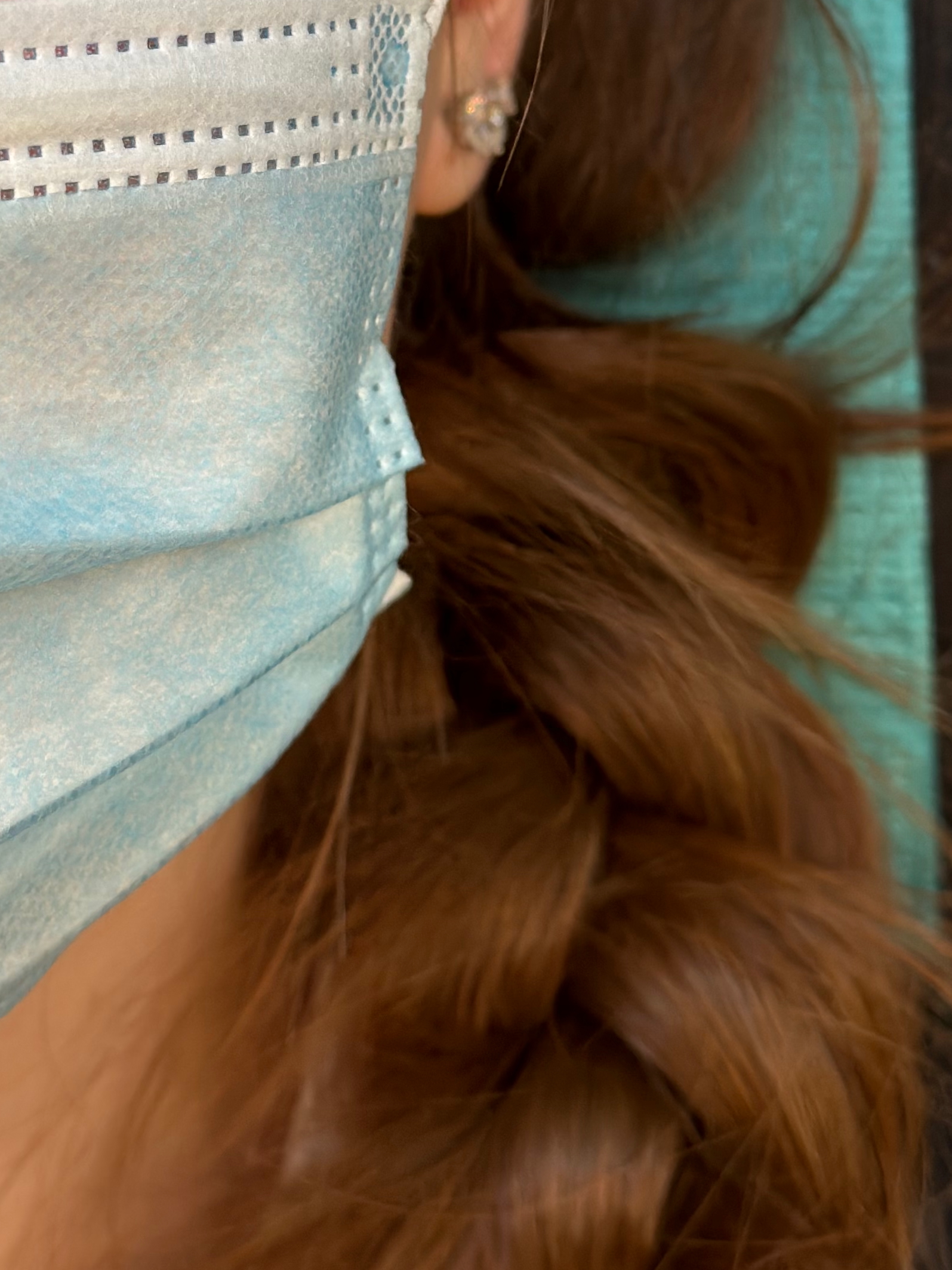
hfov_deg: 16.2
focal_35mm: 91
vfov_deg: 21.0
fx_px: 3337
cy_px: 97
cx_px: 335
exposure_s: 1/60
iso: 160
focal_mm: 6.86
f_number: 1.78
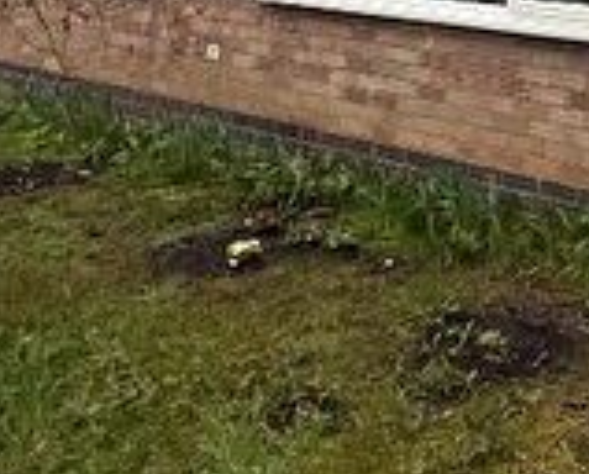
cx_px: 730
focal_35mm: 60
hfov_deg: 27.2
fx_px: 1048
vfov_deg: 20.7
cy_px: -287
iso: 50
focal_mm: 2.22
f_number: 2.2
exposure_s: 1/225
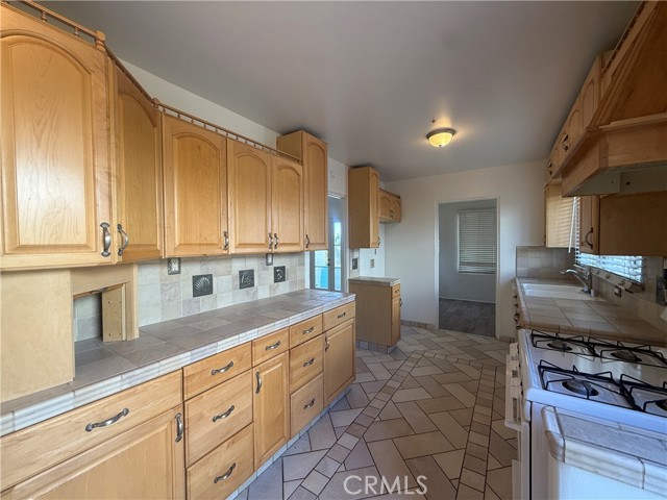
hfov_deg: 102.1
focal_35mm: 14
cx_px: 334
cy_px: 250
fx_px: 270
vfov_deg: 85.7
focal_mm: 2.22
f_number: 2.2
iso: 100
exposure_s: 1/120
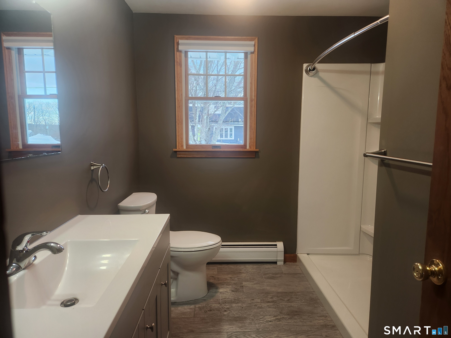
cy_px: 169
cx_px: 226
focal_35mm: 23
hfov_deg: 73.9
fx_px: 300
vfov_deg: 58.9
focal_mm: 5.4
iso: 125
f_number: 1.8
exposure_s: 1/120
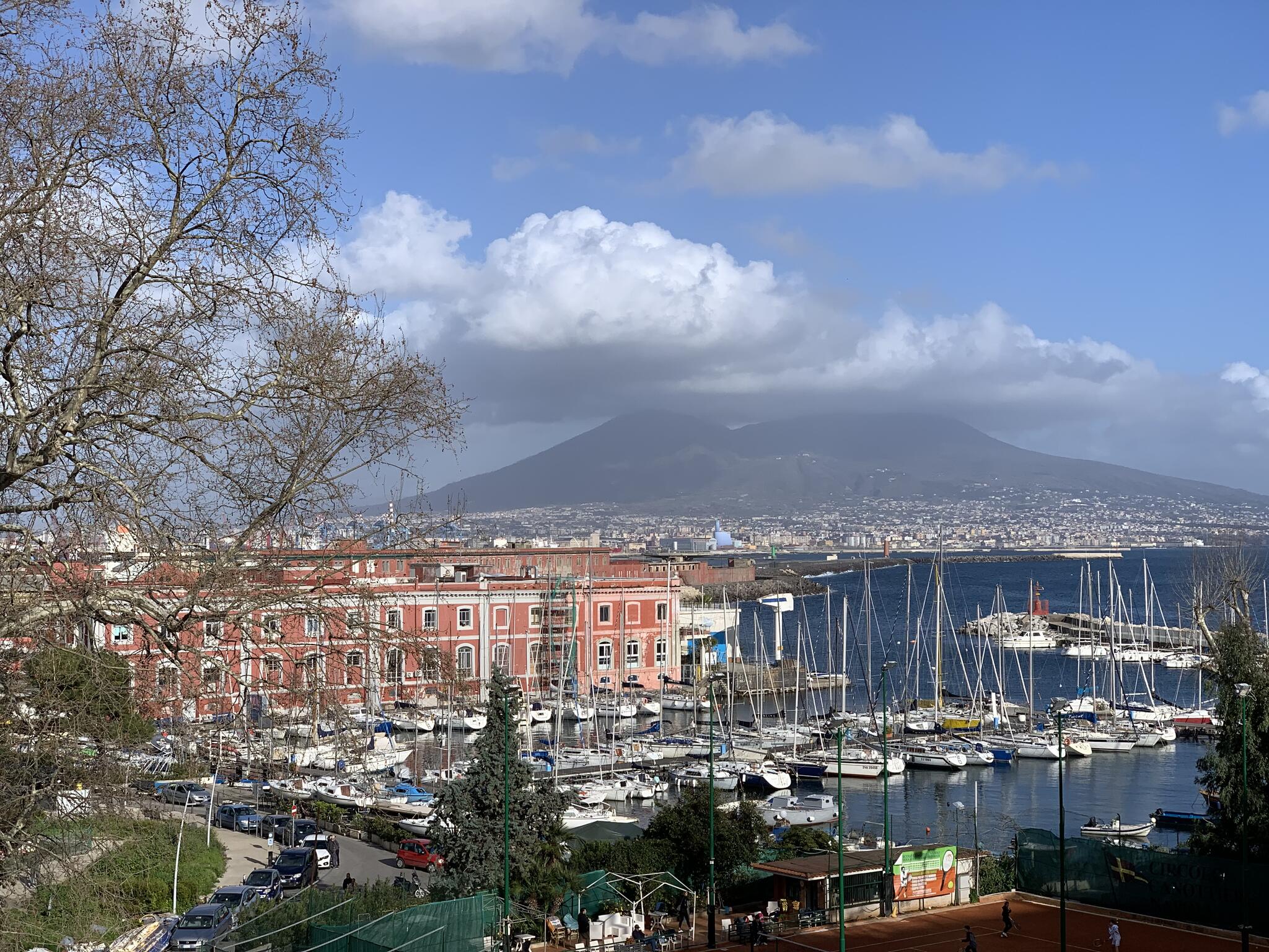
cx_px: 634
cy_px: 476
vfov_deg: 28.0
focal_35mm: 52
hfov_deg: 36.8
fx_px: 1906
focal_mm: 6
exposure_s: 1/1712
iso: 16
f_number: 2.4
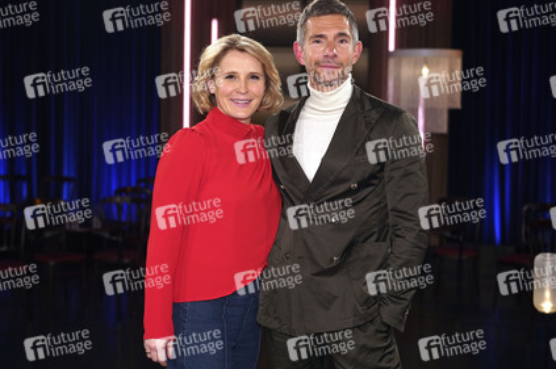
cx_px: 286
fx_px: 987
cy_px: 181
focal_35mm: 64
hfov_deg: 31.5
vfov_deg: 21.2
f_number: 3.5
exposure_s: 1/160
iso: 1000
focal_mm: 60
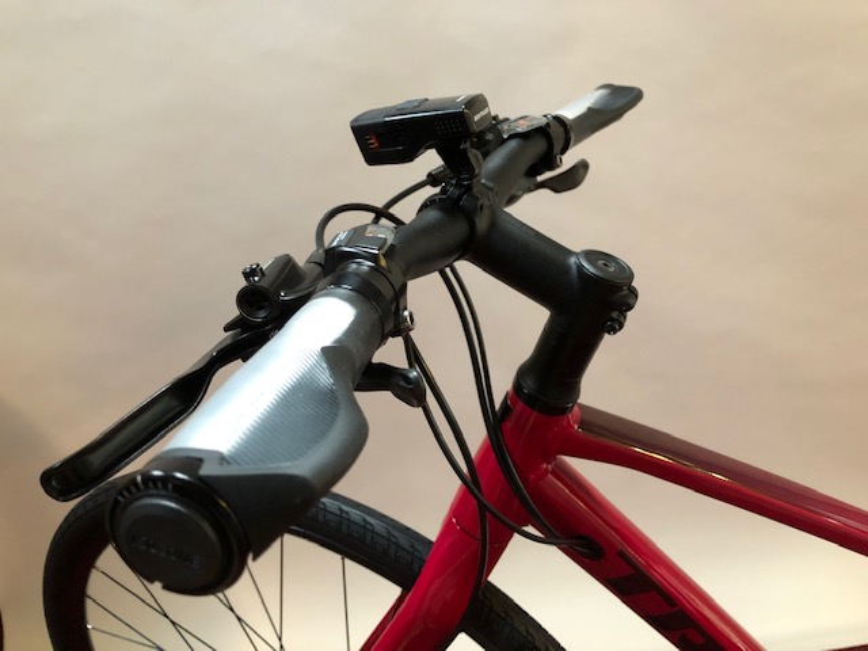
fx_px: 702
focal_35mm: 28
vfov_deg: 49.7
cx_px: 434
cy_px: 326
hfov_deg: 63.4
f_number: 1.8
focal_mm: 3.99
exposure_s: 1/13
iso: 100
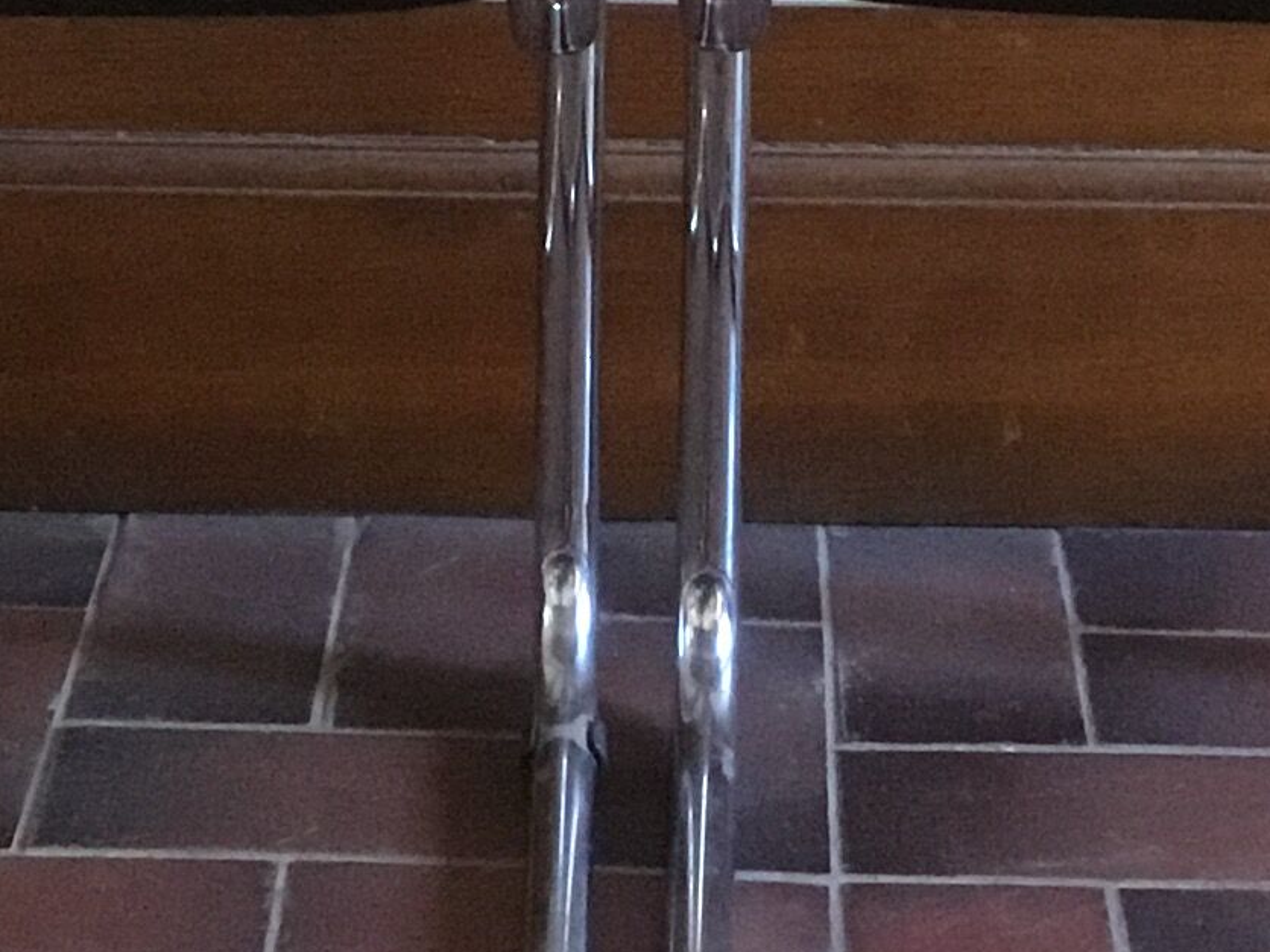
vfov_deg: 12.0
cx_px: 596
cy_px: -121
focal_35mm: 121
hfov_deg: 16.3
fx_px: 4439
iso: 320
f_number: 2.4
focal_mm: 3.3
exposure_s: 1/17
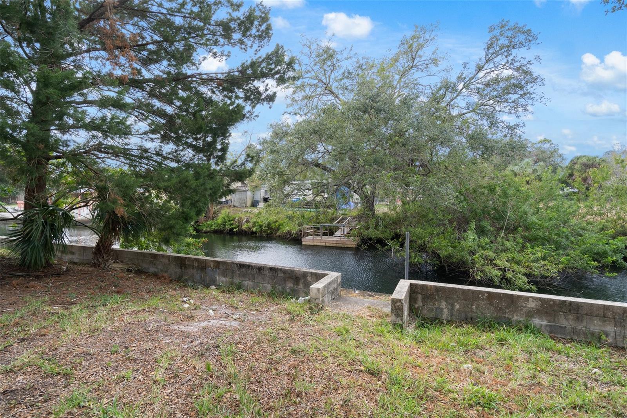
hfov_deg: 93.3
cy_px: 209
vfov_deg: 70.4
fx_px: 296
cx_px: 314
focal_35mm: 17
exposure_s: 1/25
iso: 320
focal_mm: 17
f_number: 8
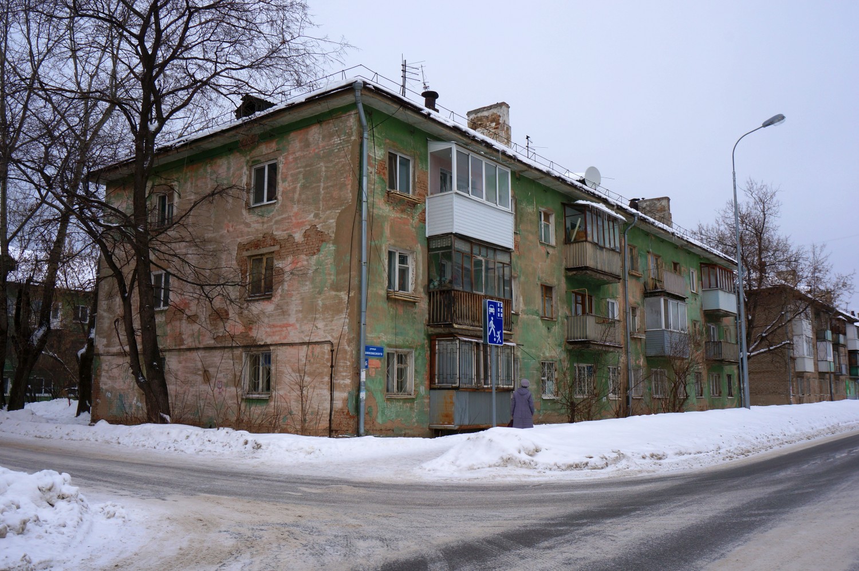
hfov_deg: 57.3
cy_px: 286
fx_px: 787
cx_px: 430
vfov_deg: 39.9
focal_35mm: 33
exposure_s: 1/100
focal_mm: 22
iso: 100
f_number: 13
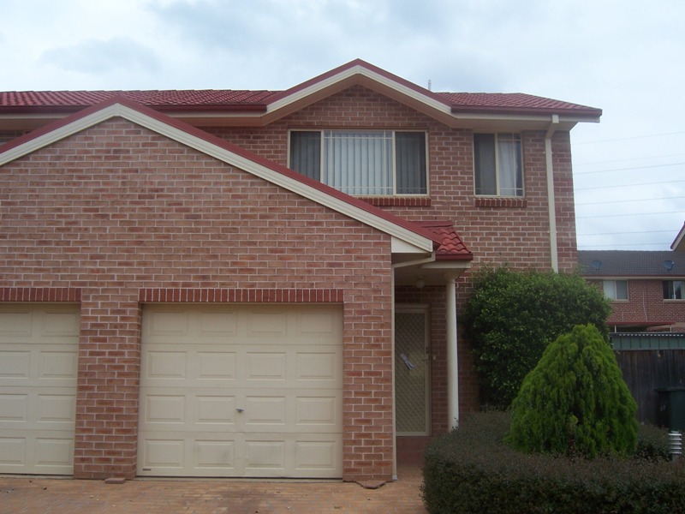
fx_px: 712
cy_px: 257
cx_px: 342
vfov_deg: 39.7
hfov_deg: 51.4
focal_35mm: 36
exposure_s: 1/640
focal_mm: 6.2
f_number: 4.5
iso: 80
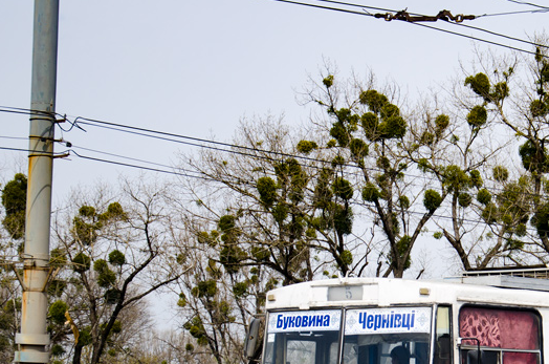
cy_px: 287
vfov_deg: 8.6
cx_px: 440
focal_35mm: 158
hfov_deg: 13.0
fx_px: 2404
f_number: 4.8
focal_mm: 48
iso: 100
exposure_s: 1/640
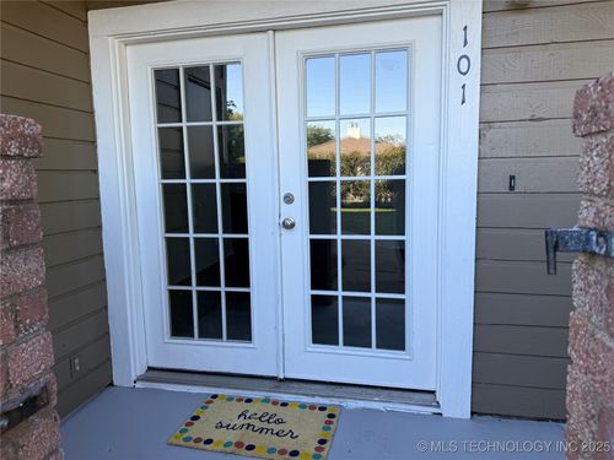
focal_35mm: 24
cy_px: 230
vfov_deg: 56.8
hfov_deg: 71.6
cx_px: 307
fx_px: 426
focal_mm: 6.76
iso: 80
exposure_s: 1/423
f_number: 1.78
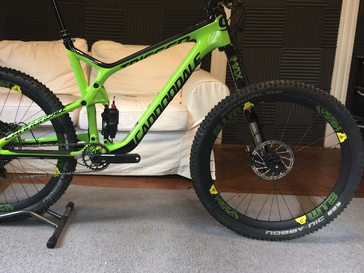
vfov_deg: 39.6
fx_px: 379
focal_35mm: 36
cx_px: 141
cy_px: 128
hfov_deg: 50.9
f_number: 2.2
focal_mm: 4.15
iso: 50
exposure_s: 1/15
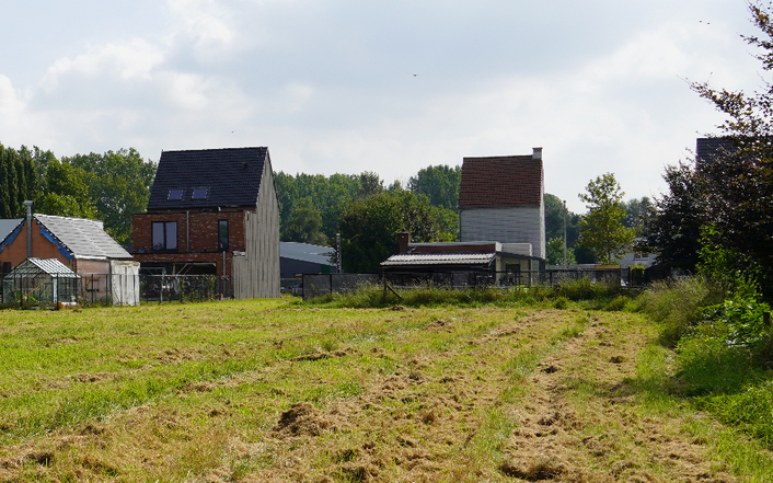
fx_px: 1601
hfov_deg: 26.0
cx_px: 36
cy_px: 264
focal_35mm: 76
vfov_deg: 17.1
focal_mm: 26
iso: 100
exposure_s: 1/200
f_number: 10
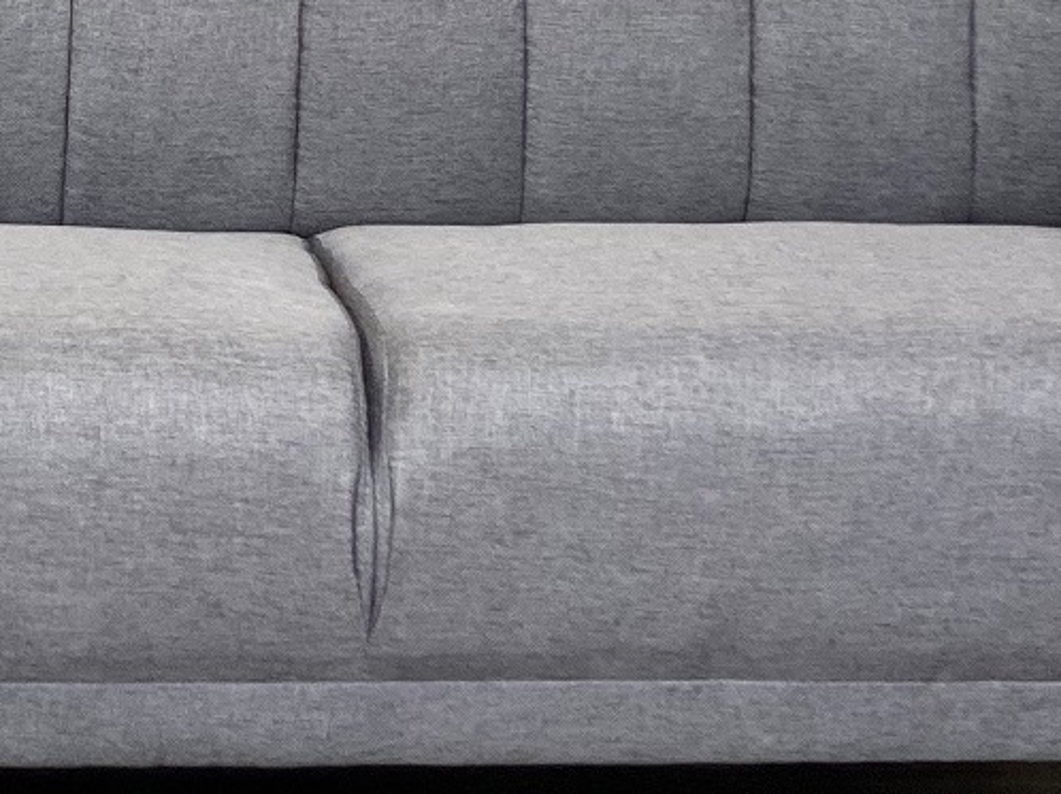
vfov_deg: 7.6
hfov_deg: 10.0
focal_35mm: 195
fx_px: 5974
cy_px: 172
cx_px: -130
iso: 160
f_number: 2
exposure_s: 1/120
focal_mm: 6
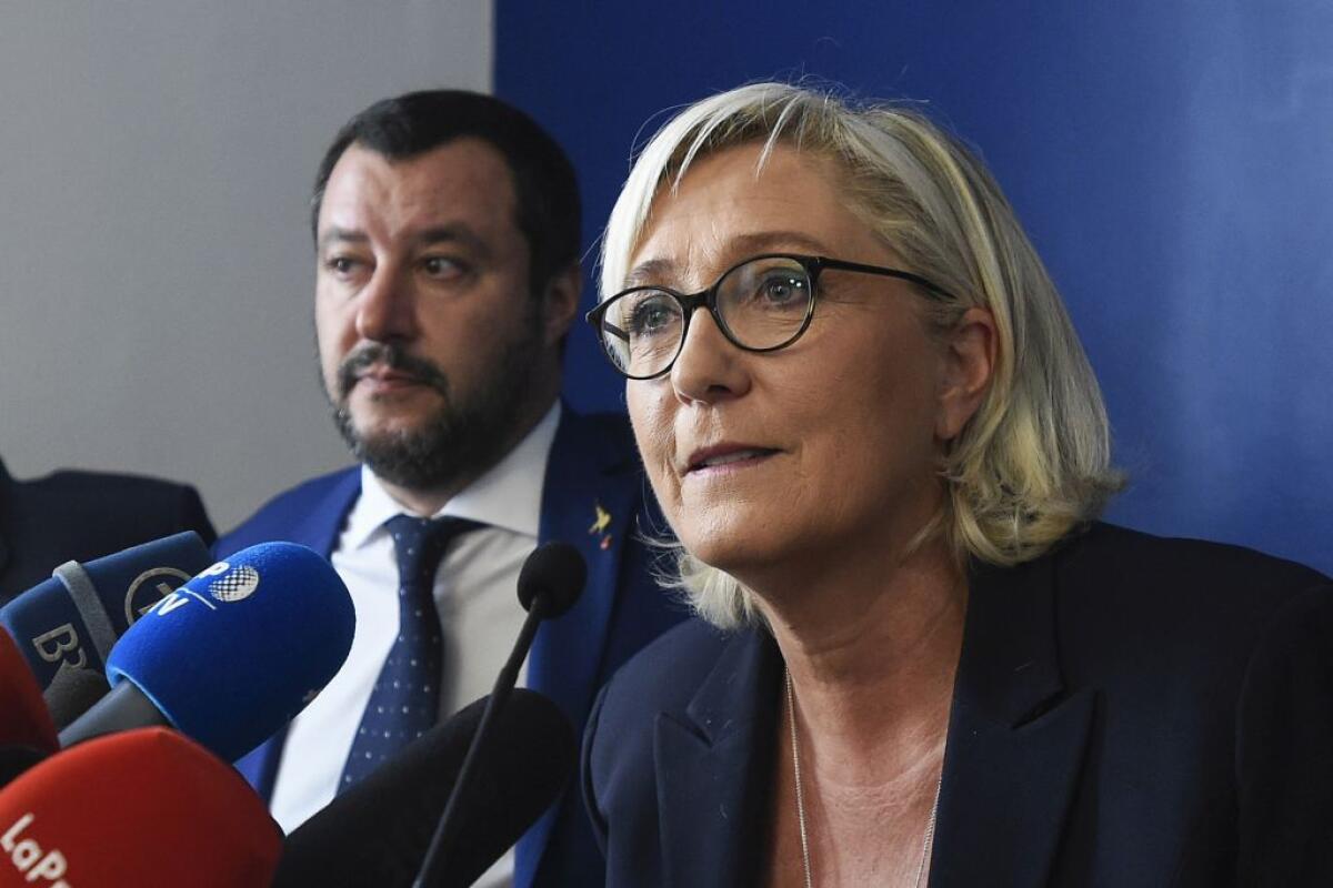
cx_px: 666
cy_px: 444
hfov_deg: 54.4
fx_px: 1296
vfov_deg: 37.9
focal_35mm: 35
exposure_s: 1/200
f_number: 4
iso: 3200
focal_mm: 35
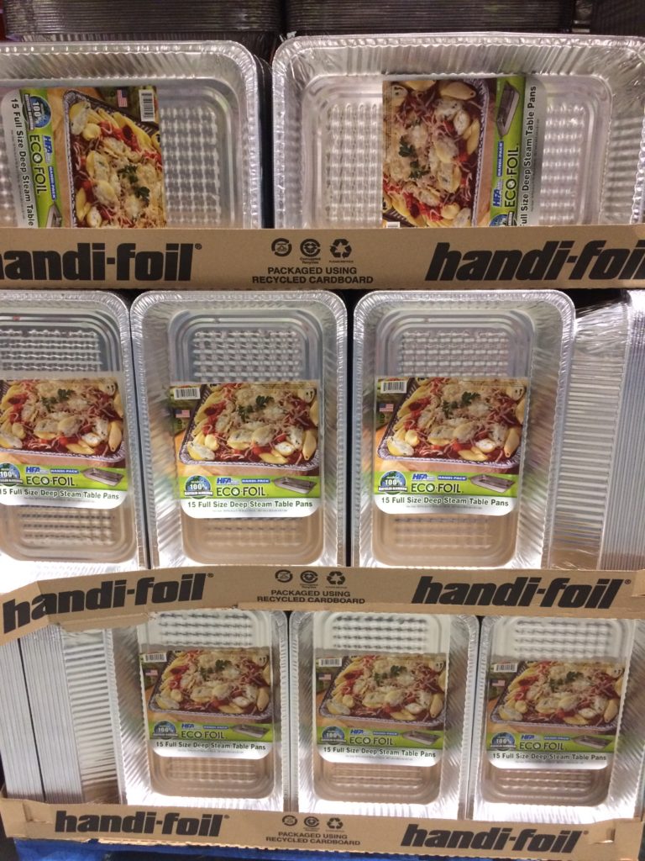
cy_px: 430
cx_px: 322
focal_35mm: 29
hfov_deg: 48.2
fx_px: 720
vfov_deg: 61.7
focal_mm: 4.15
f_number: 2.2
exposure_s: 1/30
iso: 250
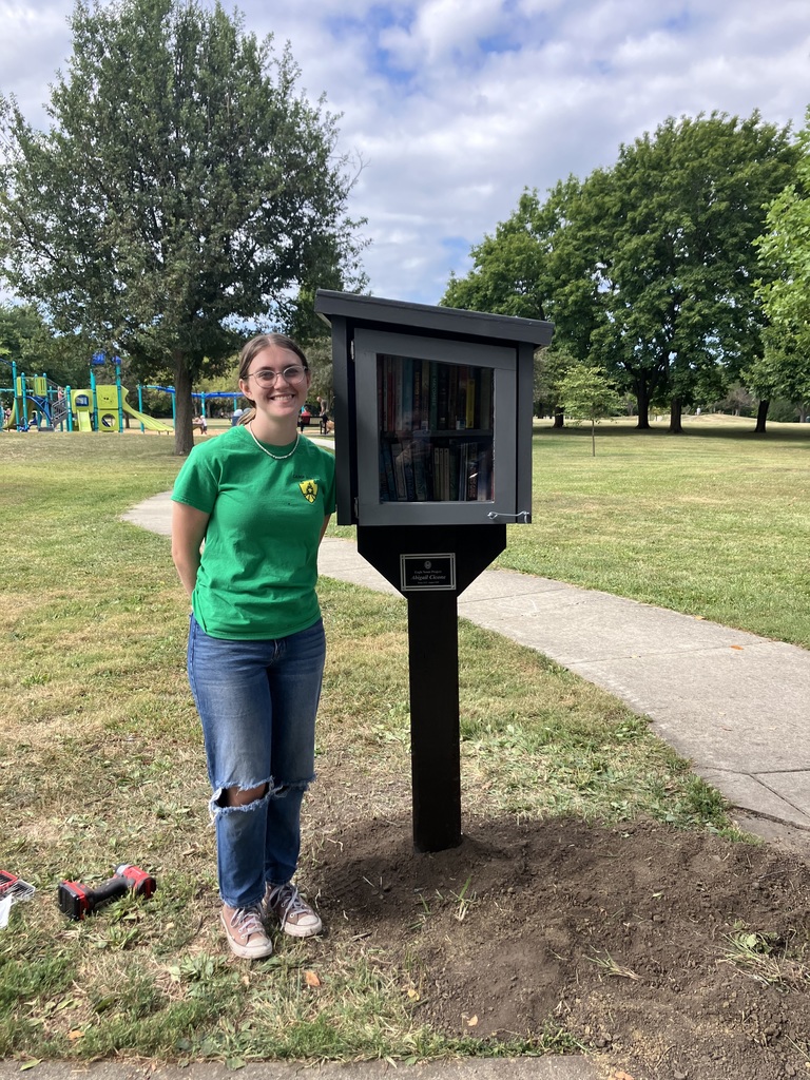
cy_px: 540
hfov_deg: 49.7
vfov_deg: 63.4
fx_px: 874
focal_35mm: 28
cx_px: 405
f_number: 1.8
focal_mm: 3.99
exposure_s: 1/714
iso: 32
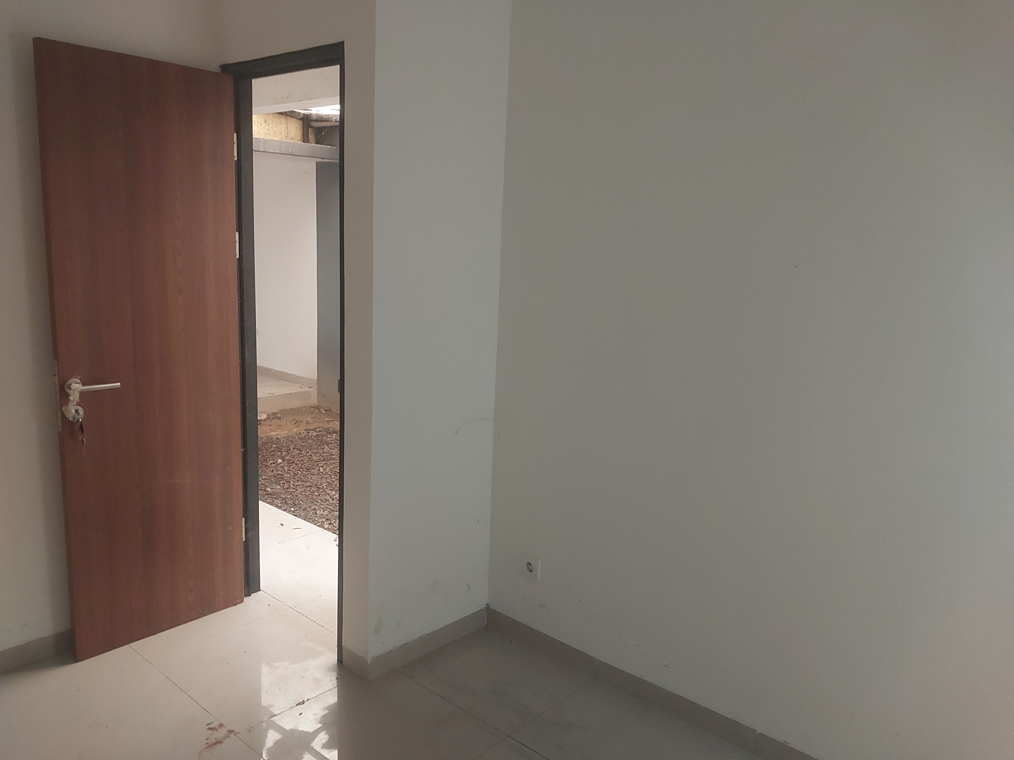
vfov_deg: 46.8
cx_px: 507
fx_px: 879
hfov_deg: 60.0
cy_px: 380
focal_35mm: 30
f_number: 1.8
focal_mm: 4.6
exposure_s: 1/60
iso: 400
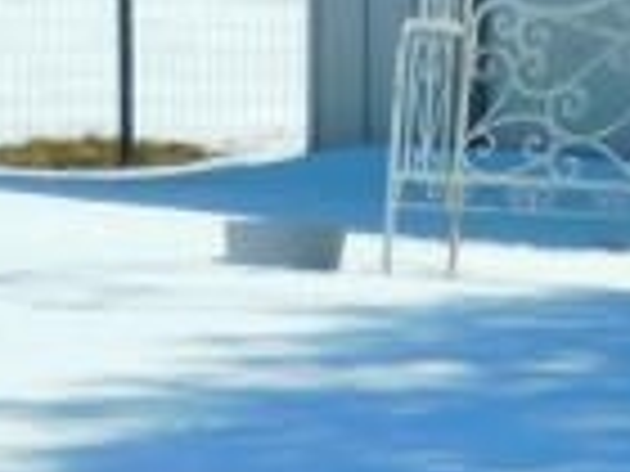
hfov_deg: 4.7
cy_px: -162
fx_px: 7571
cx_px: 1040
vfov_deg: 3.6
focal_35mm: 416
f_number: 4.5
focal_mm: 16.1
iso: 125
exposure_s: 1/1250
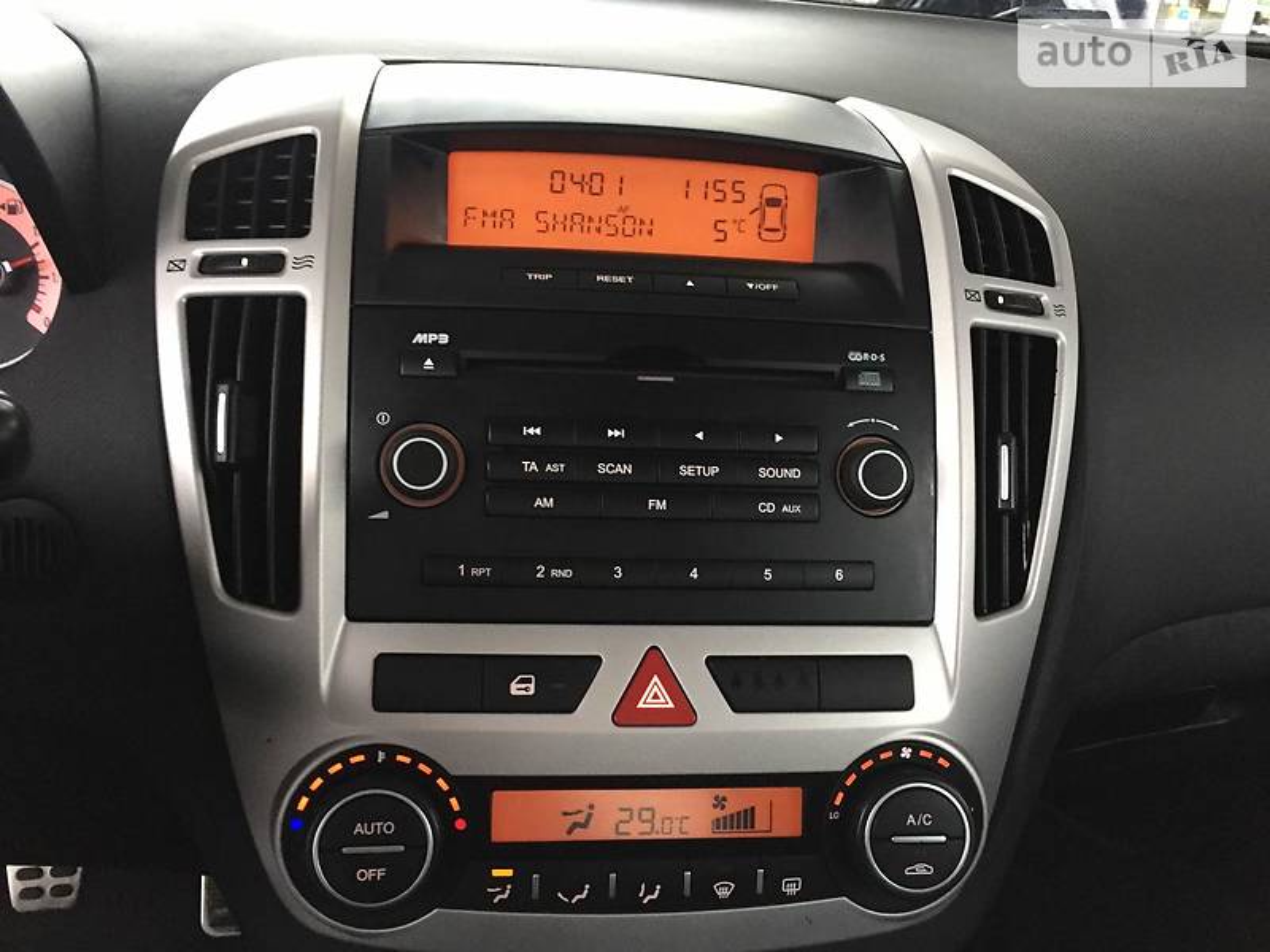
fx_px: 1064
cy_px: 476
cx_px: 635
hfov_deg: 61.7
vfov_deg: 48.2
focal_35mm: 29
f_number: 2.2
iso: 250
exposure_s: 1/20
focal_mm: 4.2
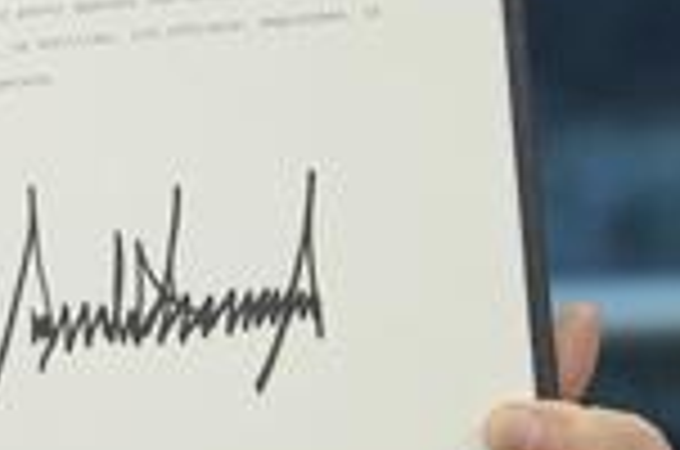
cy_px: 16
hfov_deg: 5.6
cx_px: -657
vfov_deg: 3.8
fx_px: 6748
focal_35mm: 358
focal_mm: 70
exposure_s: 1/500
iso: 2000
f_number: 2.8
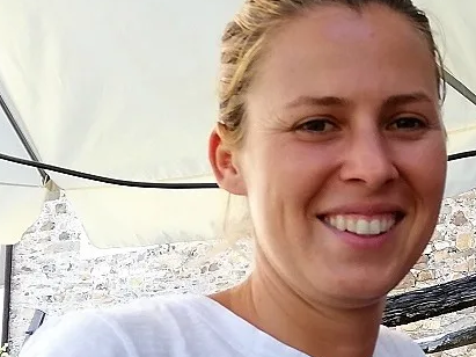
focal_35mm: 92
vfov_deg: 15.9
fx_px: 1265
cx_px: 481
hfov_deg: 20.6
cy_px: 283
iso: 64
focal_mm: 3.81
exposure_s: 1/100
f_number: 2.2
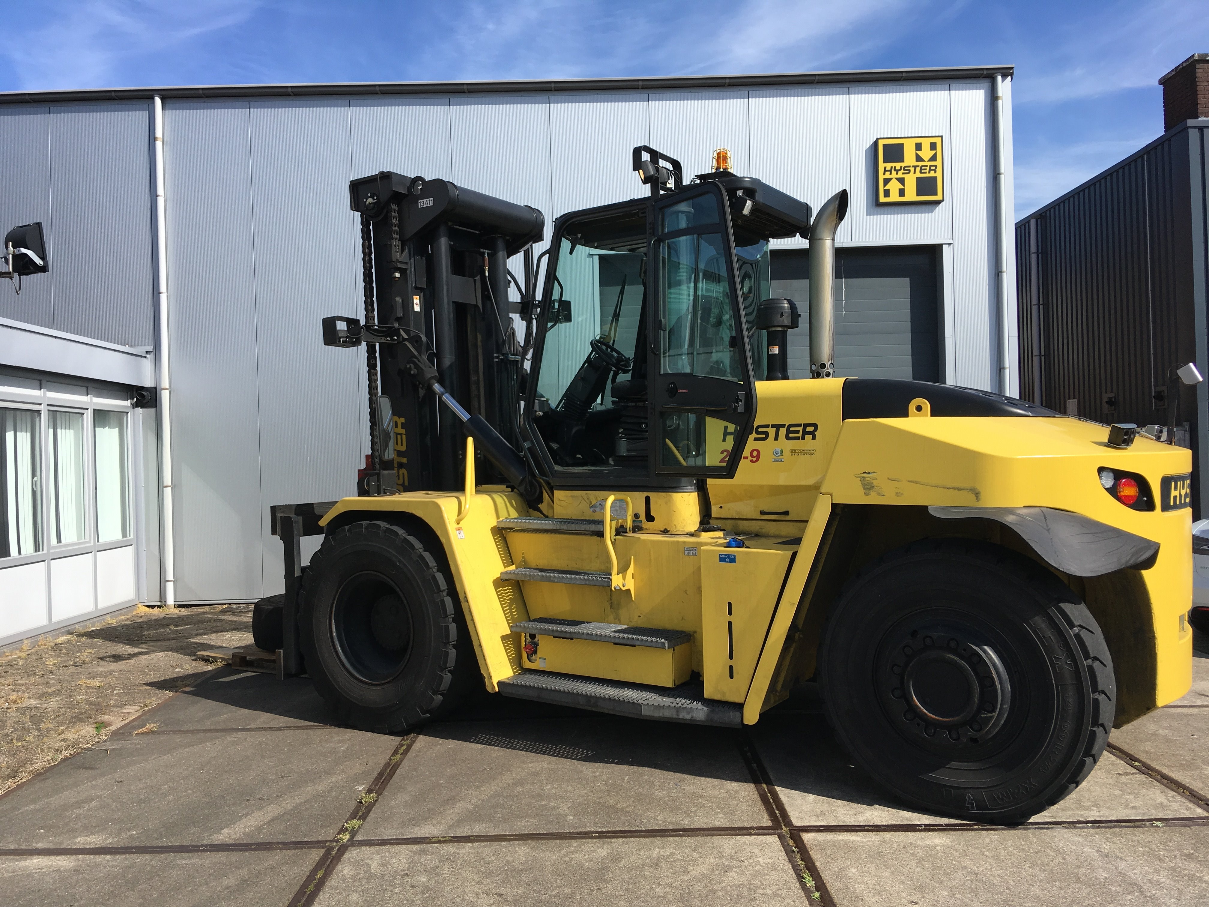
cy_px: 454
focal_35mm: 29
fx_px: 1013
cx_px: 604
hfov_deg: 61.7
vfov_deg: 48.2
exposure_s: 1/1399
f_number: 2.2
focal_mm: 4.15
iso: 25
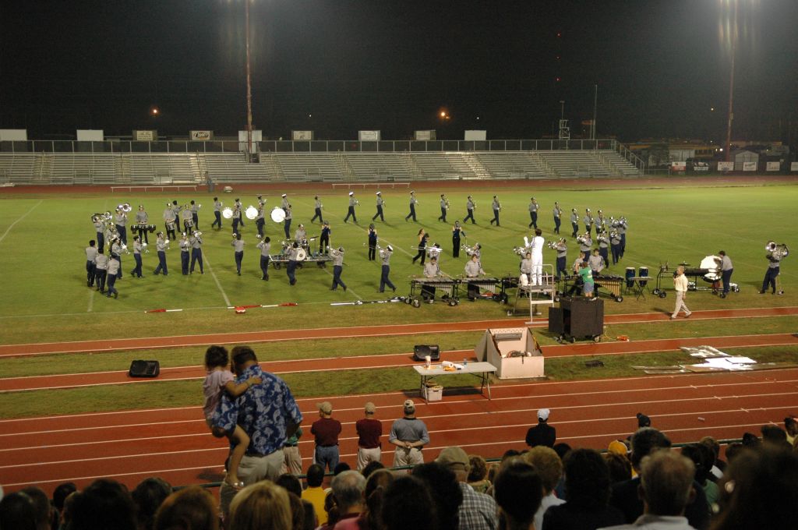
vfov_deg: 28.9
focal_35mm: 46
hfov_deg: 42.4
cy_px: 265
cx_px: 399
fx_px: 1029
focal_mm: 31
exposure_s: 1/60
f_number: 2.8
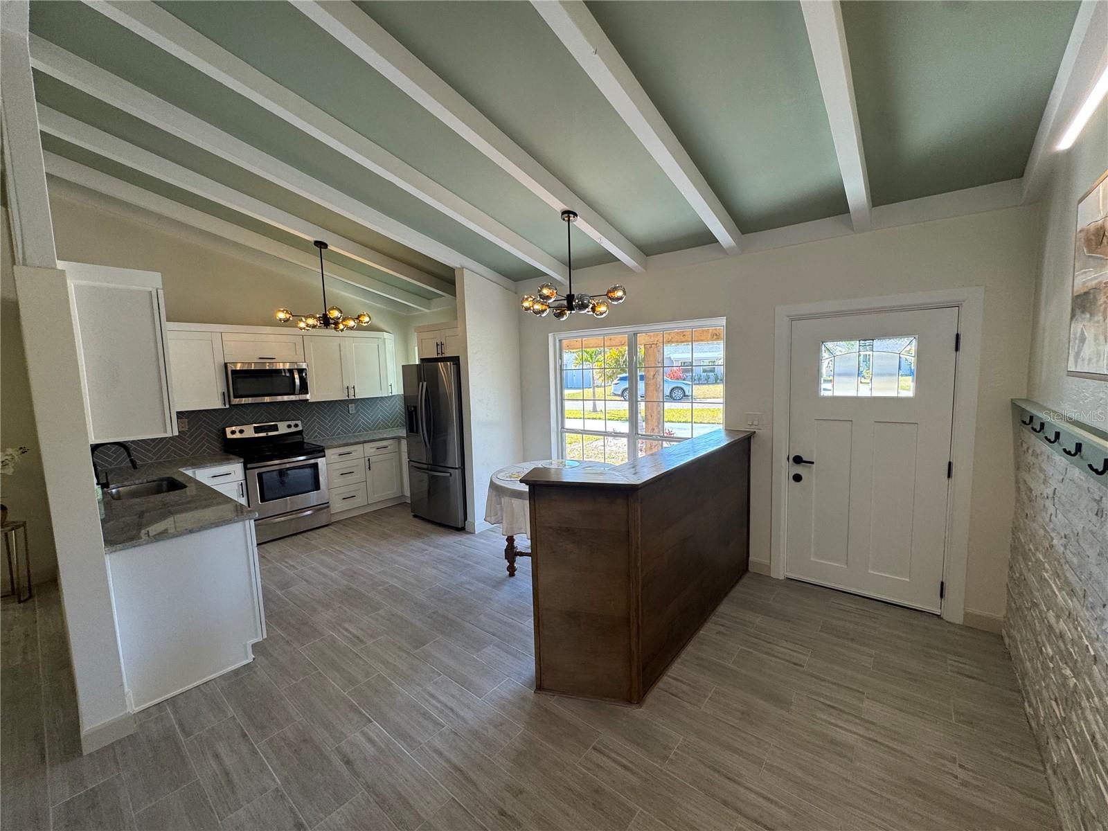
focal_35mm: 14
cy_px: 416
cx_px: 554
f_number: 2.2
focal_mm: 2.22
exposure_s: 1/120
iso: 64
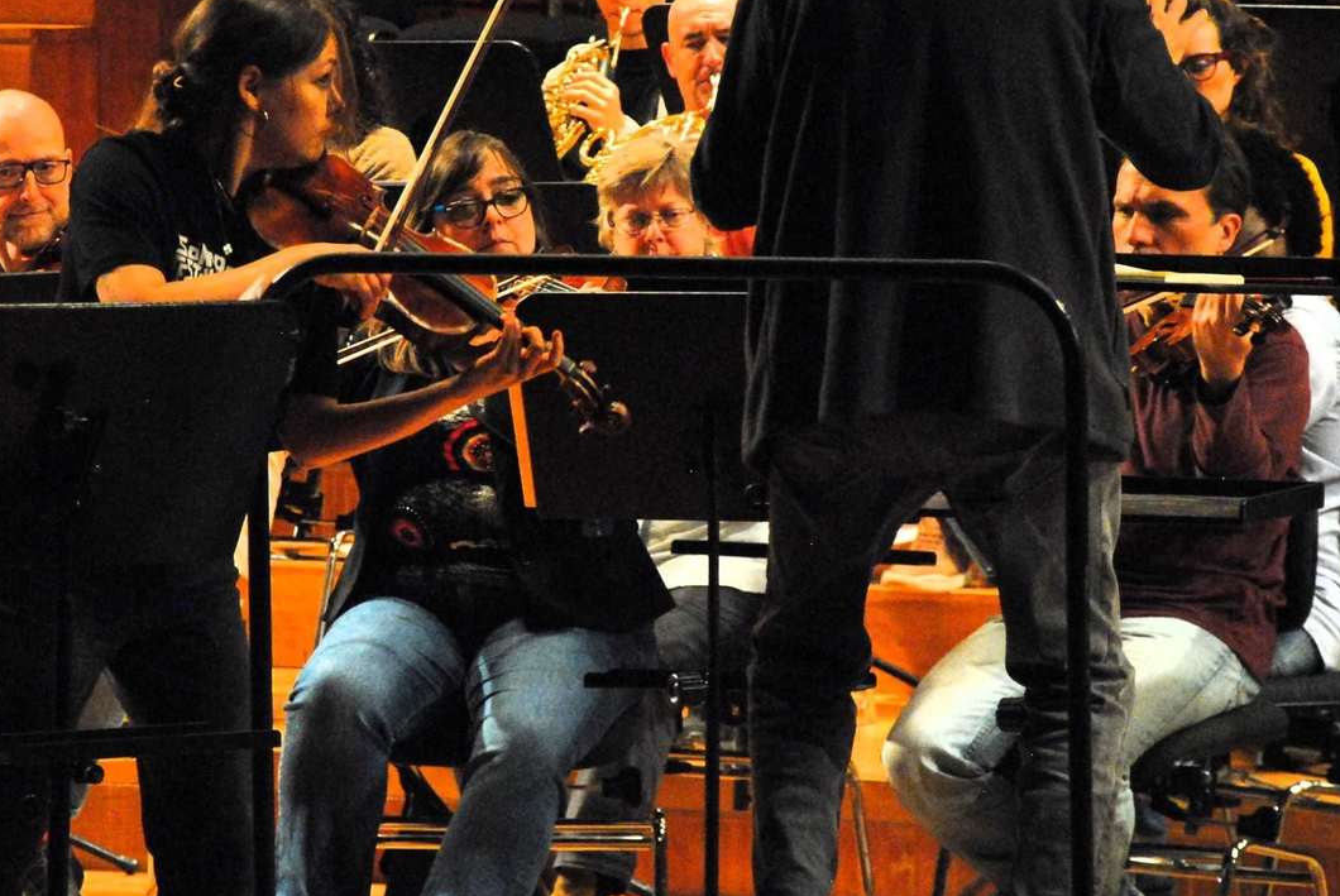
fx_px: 8858
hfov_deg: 8.6
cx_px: 557
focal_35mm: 238
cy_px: 382
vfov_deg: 5.8
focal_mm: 105
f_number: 5.6
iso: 1600
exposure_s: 1/100
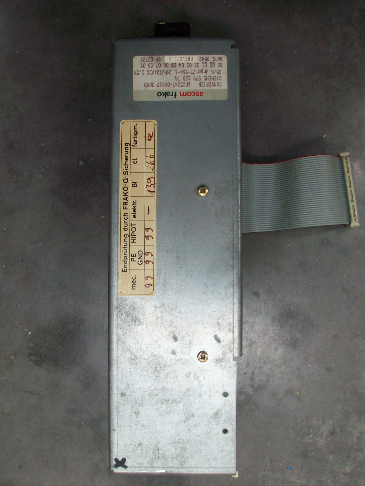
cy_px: 243
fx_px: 478
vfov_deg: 54.0
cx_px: 182
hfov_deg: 41.8
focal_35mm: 34
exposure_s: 1/60
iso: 149
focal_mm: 5.7
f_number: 2.8
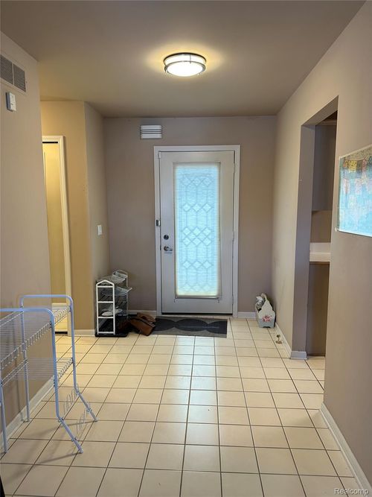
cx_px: 186
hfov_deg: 56.8
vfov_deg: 71.6
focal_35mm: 24
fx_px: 344
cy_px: 248
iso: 125
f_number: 1.78
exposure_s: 1/60
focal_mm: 6.86
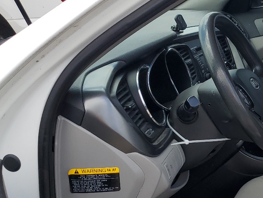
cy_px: 130
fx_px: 486
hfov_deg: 27.0
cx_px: 310
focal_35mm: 64
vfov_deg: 22.9
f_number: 1.5
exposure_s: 1/1250
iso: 50
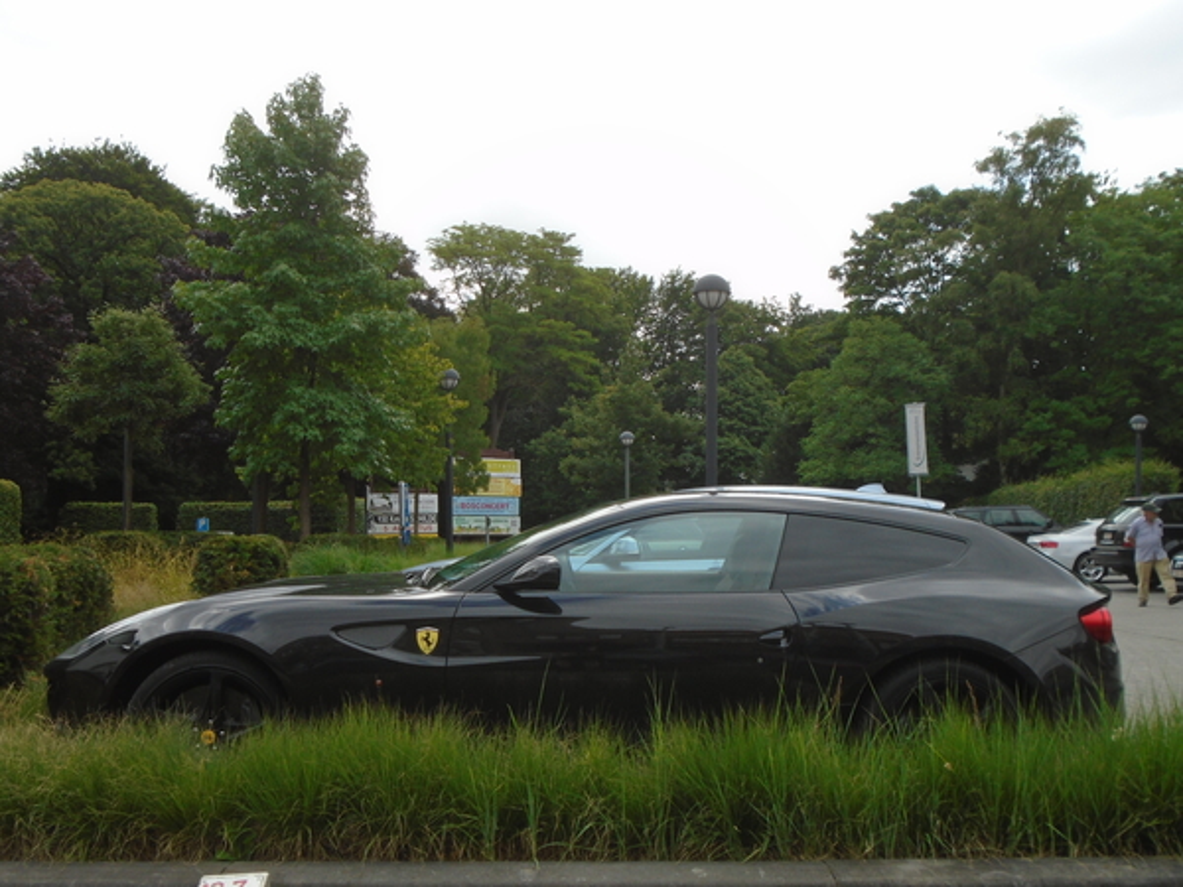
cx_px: 592
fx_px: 1230
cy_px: 444
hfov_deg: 51.4
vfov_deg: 39.7
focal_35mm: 36
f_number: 3.8
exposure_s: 1/500
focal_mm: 6.4
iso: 100
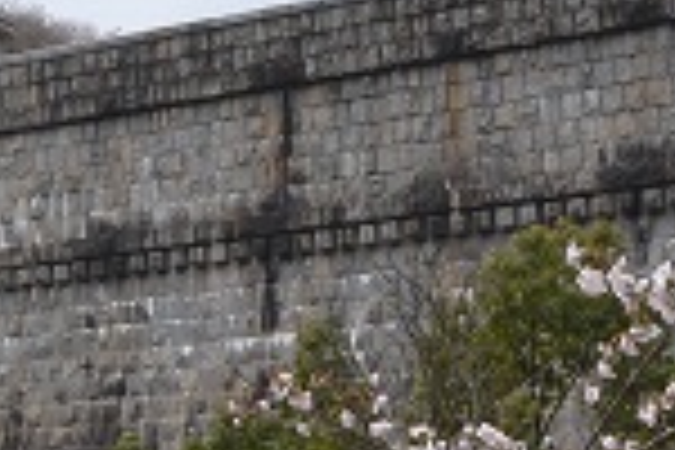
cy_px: 180
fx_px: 3029
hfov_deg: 12.2
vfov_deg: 8.5
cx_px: -304
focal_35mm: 162
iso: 100
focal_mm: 35
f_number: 7.1
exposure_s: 1/200
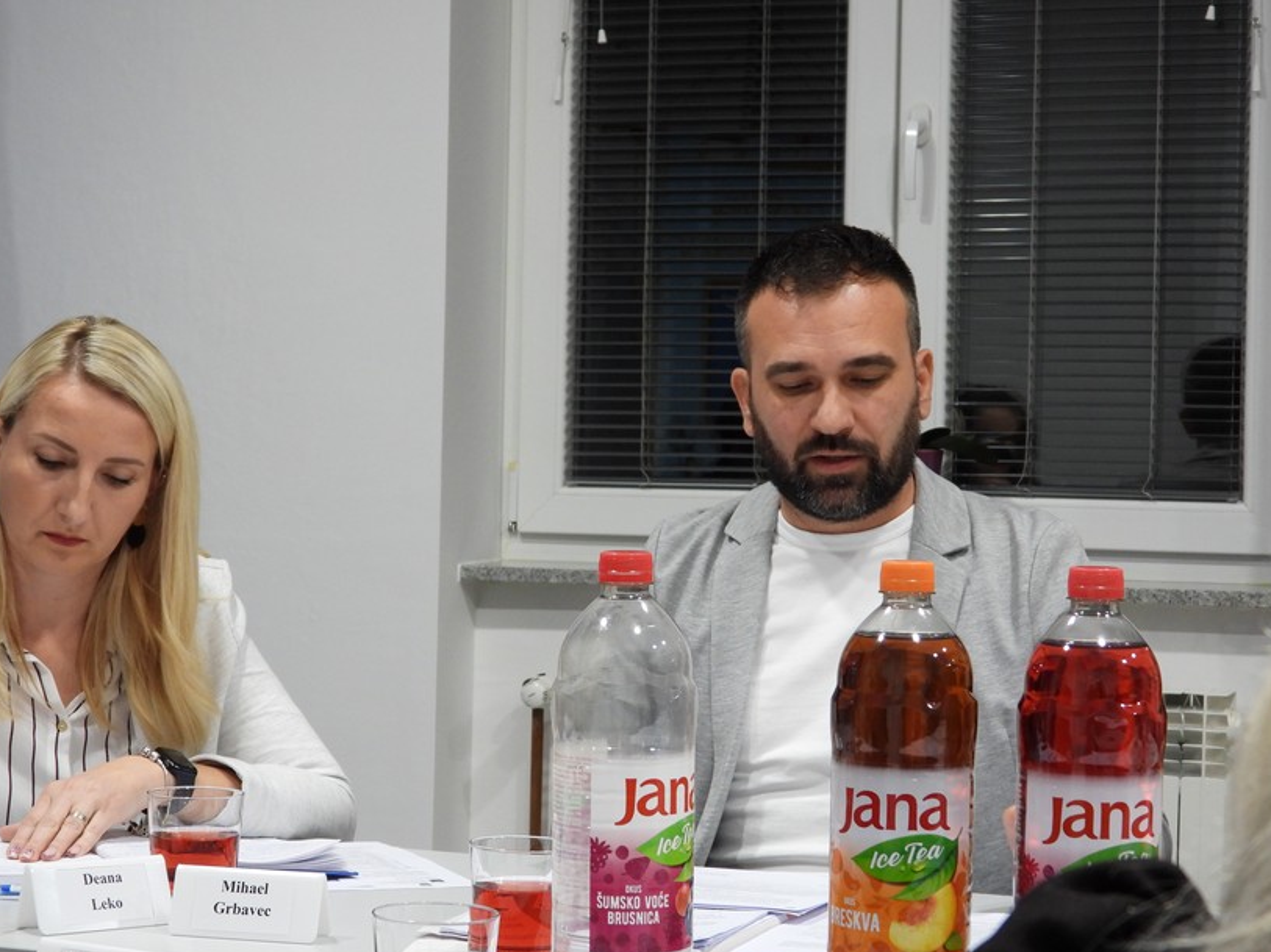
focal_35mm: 80
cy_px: 458
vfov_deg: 18.4
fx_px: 2936
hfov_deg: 24.4
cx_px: 614
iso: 400
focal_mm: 13.5
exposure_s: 1/50
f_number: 3.5
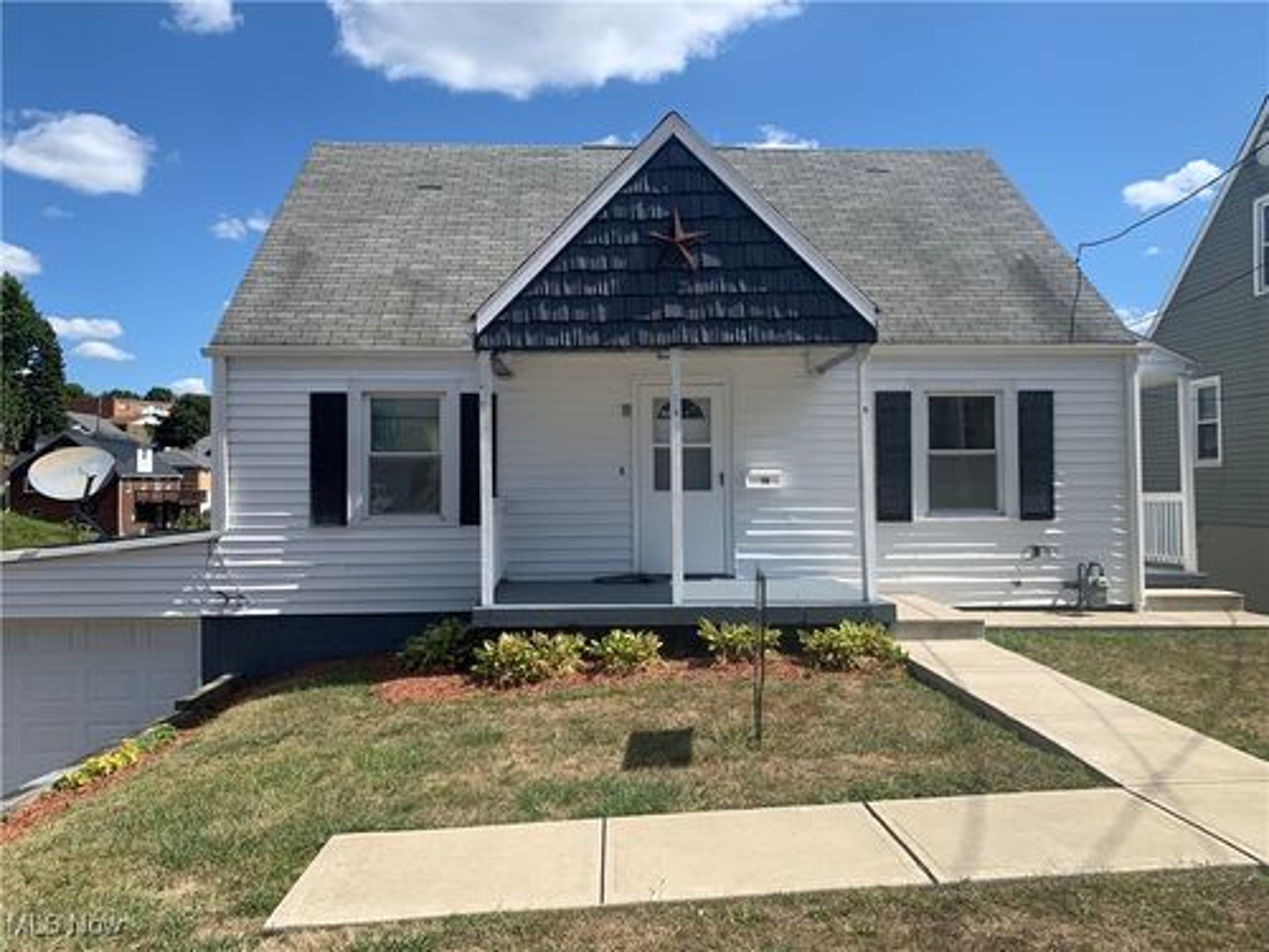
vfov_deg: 53.1
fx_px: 953
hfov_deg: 67.3
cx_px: 634
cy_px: 476
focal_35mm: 26
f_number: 1.8
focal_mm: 4.25
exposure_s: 1/2160
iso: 25
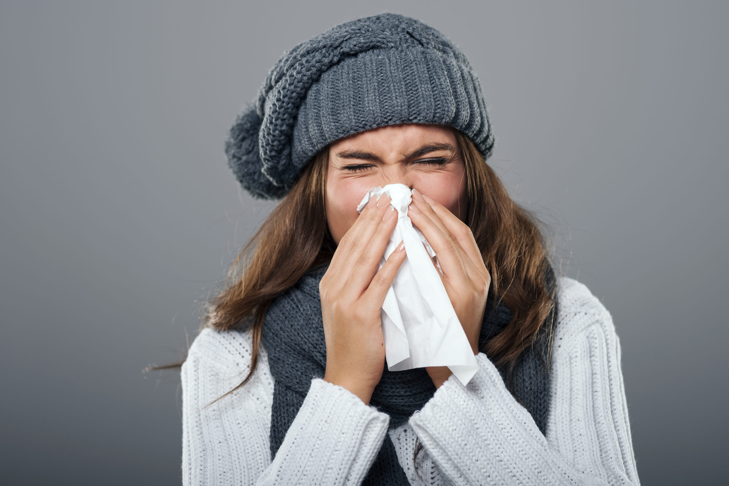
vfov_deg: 16.1
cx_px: 364
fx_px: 1721
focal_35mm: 85
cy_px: 243
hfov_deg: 23.9
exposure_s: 1/200
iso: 50
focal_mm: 85
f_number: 3.2
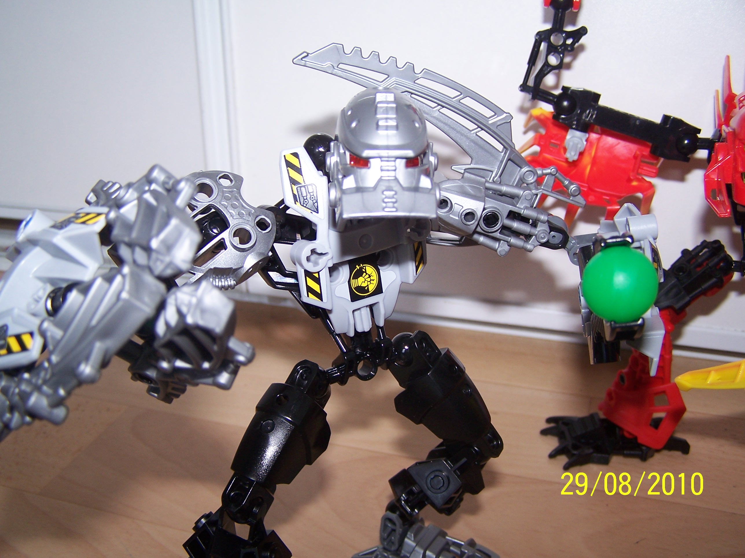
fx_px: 818
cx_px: 372
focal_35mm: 38
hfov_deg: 49.0
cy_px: 279
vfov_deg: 37.7
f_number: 2.8
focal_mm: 6.3
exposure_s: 1/60
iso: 80
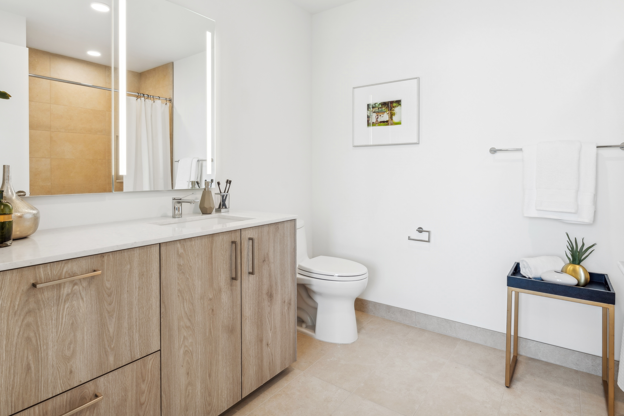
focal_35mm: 19
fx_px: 329
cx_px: 298
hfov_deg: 86.9
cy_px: 172
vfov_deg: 64.1
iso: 320
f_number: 8
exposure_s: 1/25
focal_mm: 16
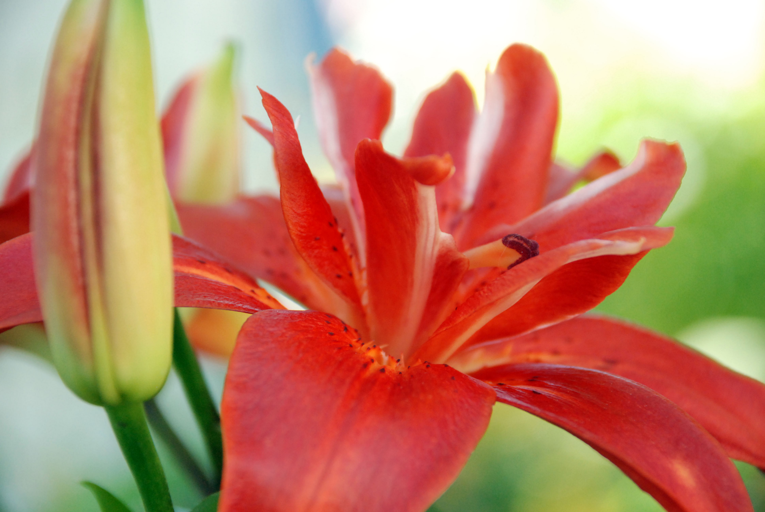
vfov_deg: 6.8
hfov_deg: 10.1
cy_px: 256
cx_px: 382
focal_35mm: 202
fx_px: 4308
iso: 1000
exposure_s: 1/200
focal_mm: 135
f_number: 5.6
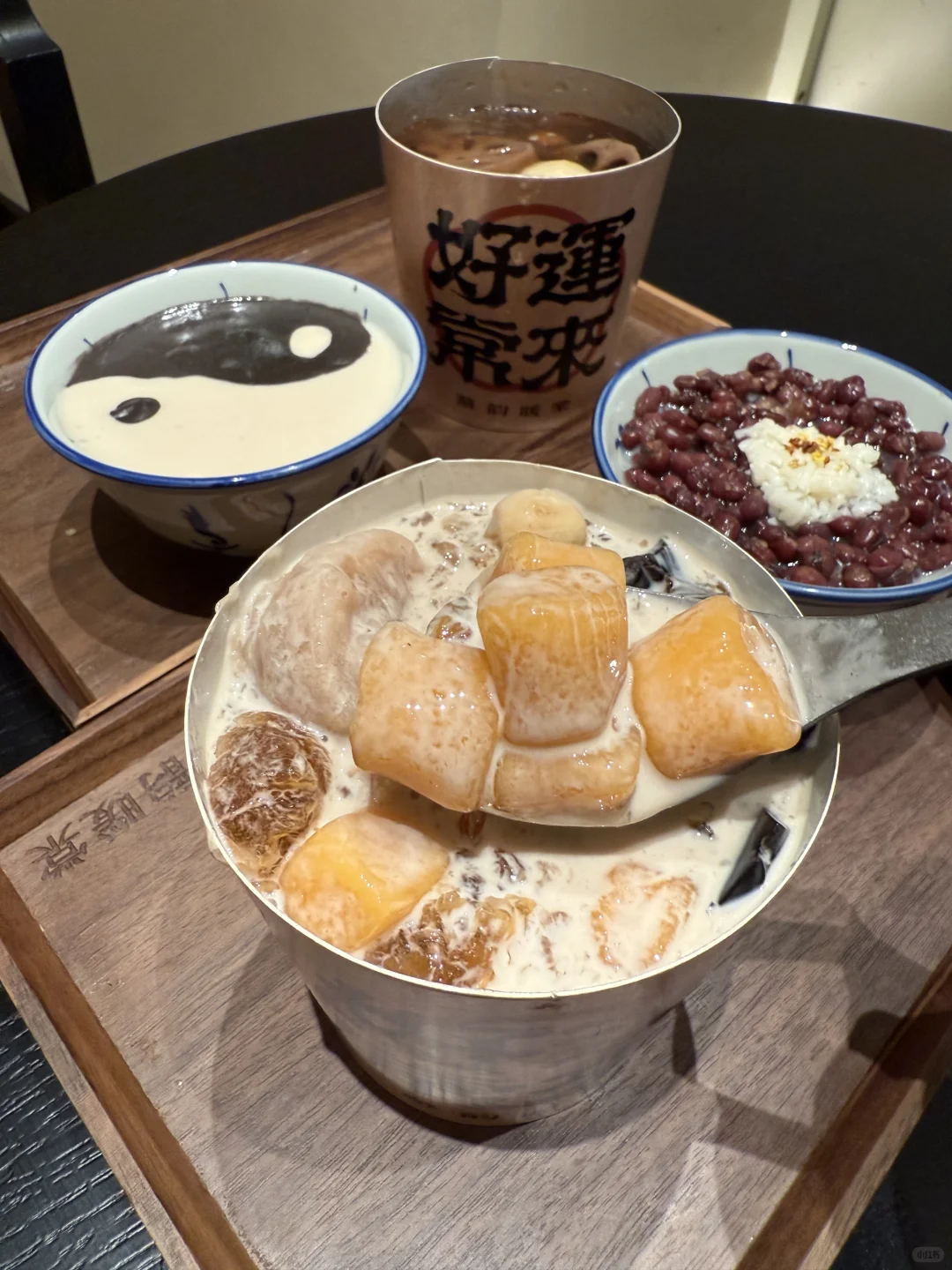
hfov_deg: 56.8
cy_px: 635
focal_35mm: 24
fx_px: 880
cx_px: 476
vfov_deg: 71.6
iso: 250
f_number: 2.2
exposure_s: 1/100
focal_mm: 2.22
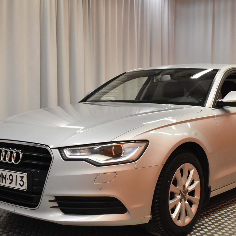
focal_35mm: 54
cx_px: 134
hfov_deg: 31.8
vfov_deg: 31.8
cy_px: 123
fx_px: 414
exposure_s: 1/100
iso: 3200
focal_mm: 25
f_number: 5
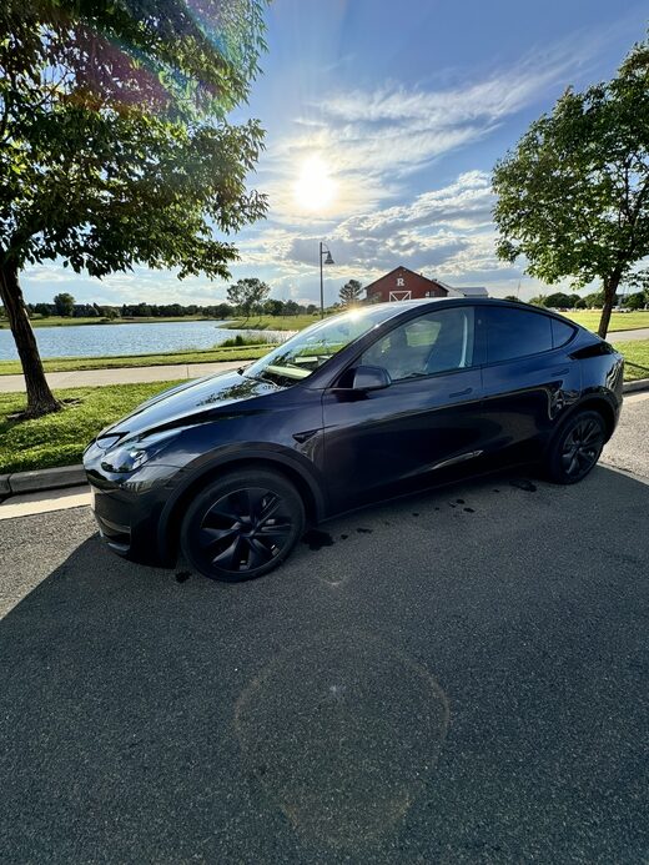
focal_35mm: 14
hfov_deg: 85.7
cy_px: 432
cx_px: 324
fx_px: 350
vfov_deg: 102.1
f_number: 2.2
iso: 50
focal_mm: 2.22
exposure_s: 1/1256
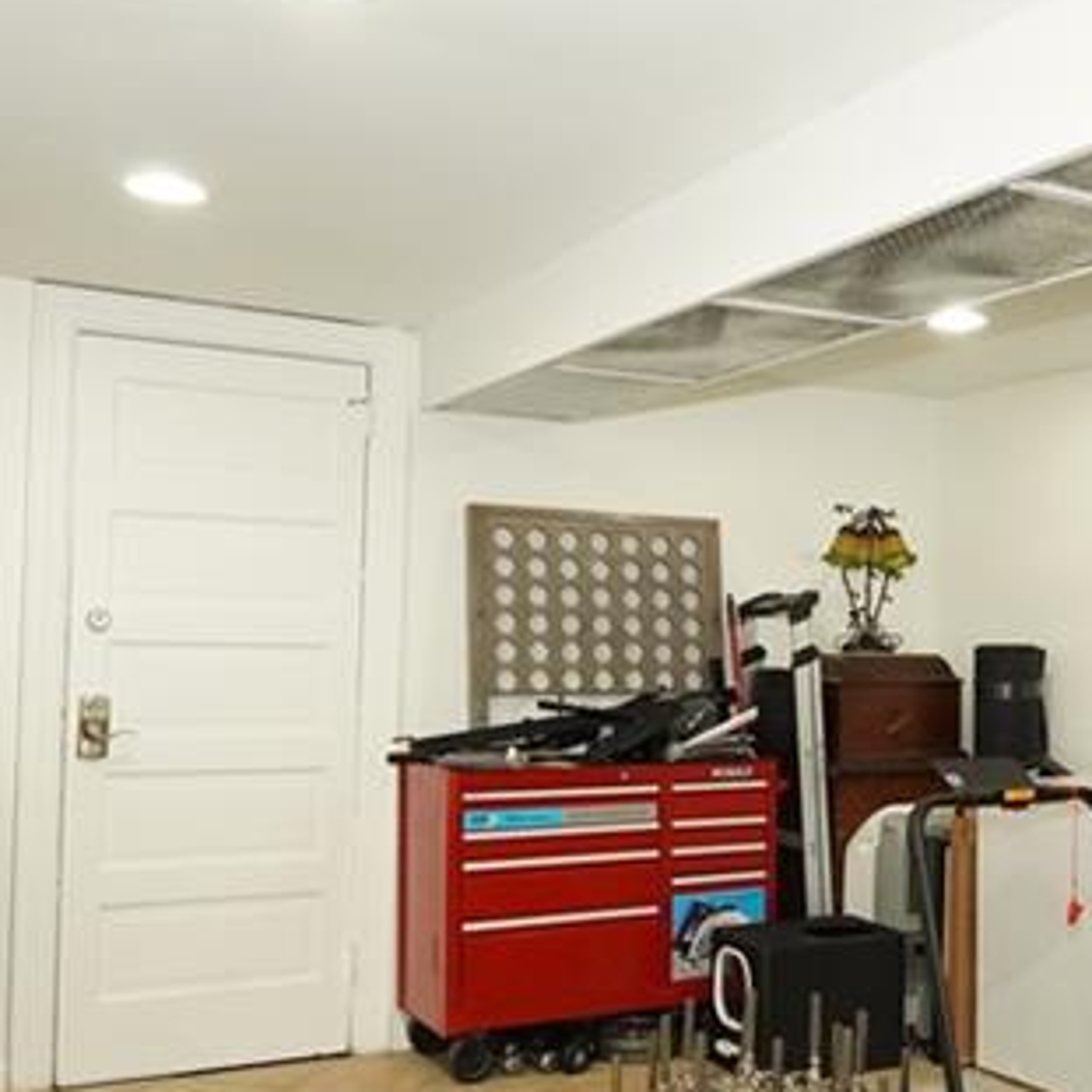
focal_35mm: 44
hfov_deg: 37.2
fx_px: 1574
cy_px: 611
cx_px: 843
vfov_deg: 38.2
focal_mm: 10.5
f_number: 4
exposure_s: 1/125
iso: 2000
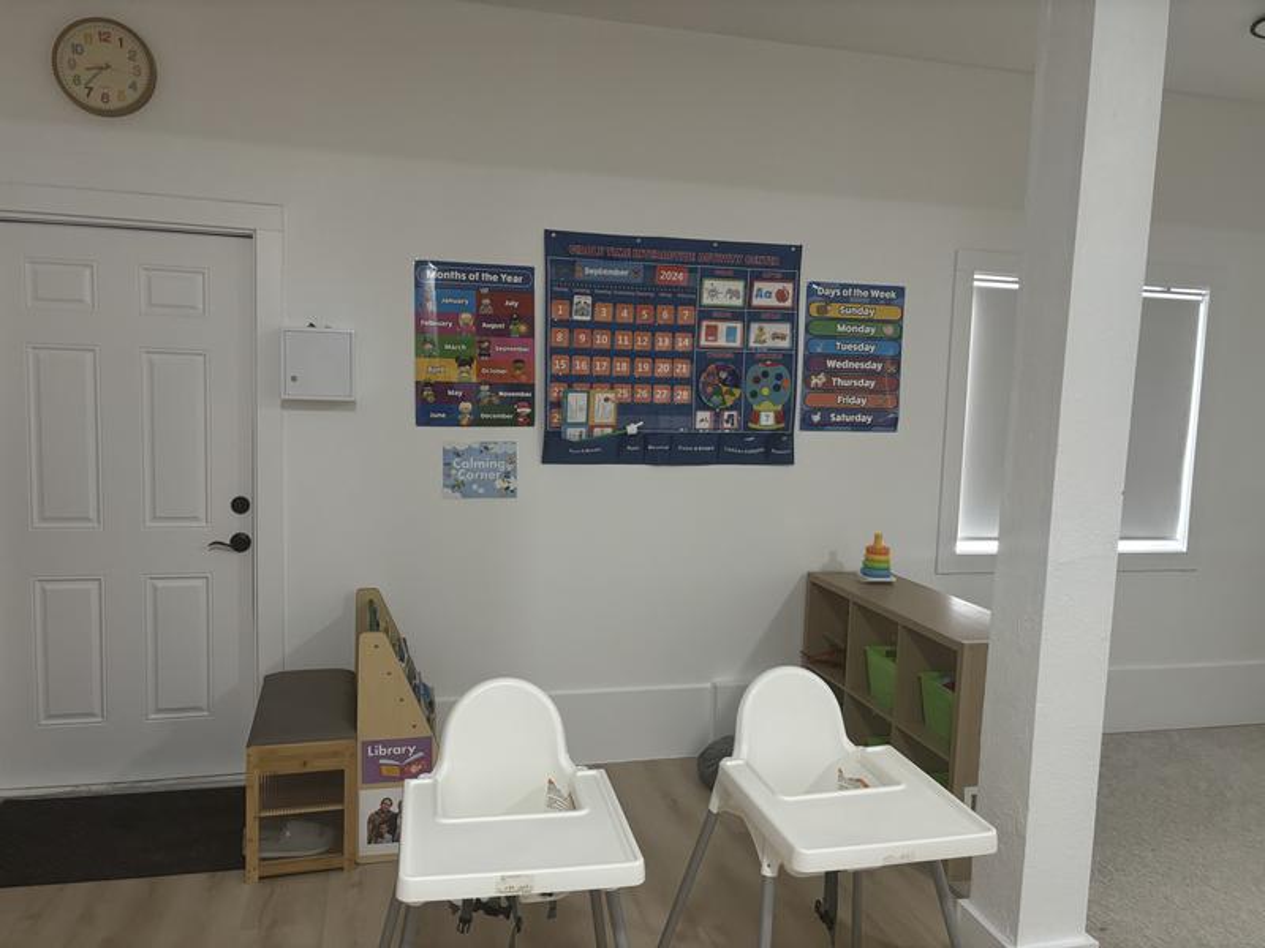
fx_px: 950
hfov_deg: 67.3
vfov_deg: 53.1
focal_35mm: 26
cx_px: 632
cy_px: 474
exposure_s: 1/60
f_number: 1.6
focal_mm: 5.96
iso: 160
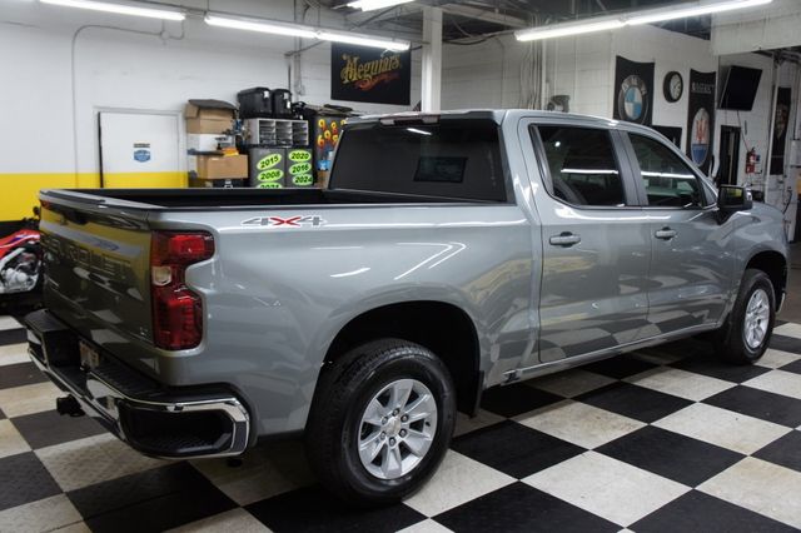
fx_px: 700
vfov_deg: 41.7
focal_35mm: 32
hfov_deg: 59.5
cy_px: 266
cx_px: 400
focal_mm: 21
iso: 400
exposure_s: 1/40
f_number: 4
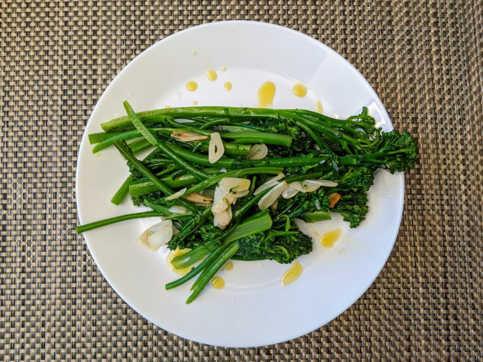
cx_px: 234
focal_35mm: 28
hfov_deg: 63.4
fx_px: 391
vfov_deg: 49.7
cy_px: 184
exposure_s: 1/23.7
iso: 62
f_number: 1.8
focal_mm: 4.44
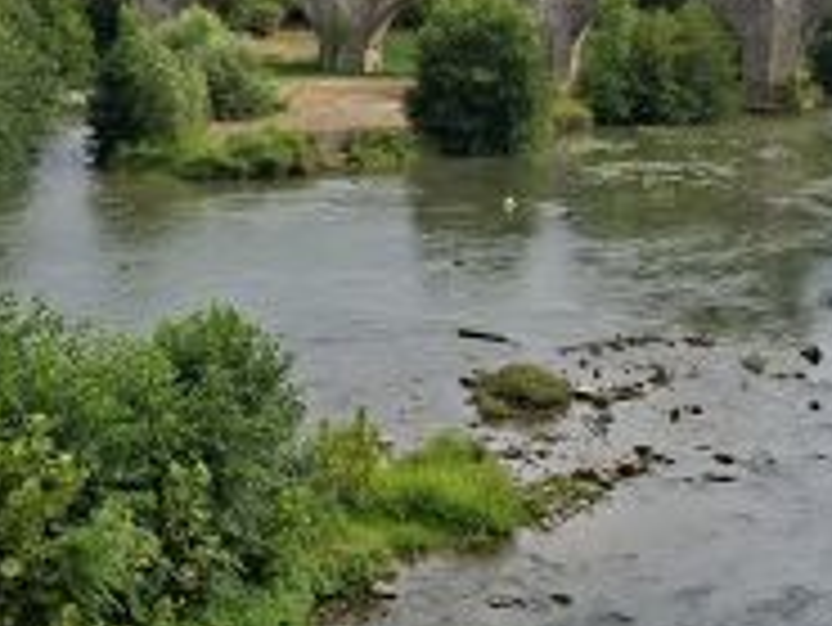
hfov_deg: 30.8
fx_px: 1491
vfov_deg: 23.2
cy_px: 97
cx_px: 252
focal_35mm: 62
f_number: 1.8
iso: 50
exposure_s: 1/2427
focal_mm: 5.54
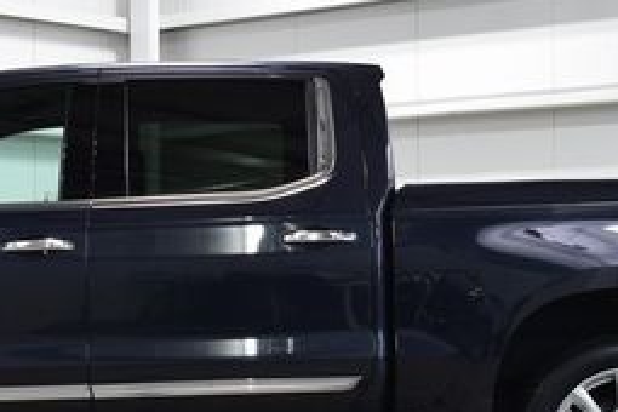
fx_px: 1875
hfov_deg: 18.6
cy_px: 319
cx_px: 174
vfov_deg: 12.5
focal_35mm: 109
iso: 500
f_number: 6.3
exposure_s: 1/15
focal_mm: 29
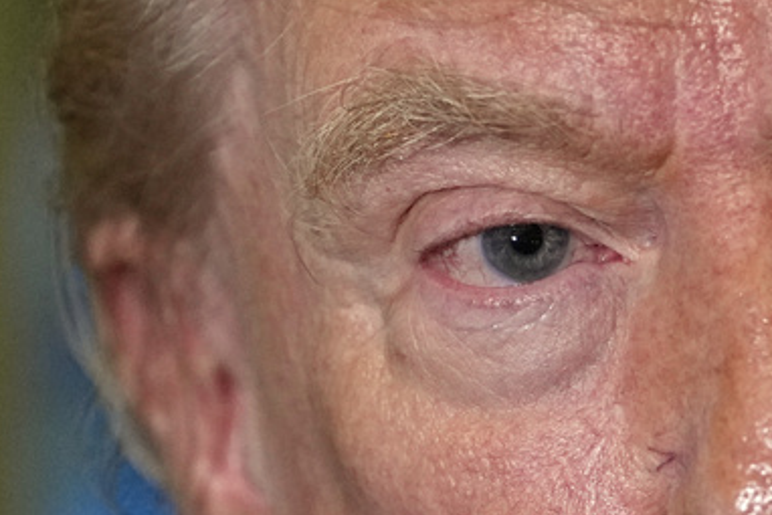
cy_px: 494
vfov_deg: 1.7
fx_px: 17247
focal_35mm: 804
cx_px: 649
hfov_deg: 2.6
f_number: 3.2
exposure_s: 1/200
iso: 2500
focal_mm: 200
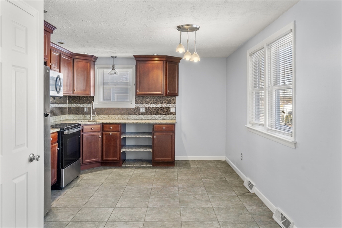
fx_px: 257
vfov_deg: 47.9
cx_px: 171
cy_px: 114
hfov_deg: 67.4
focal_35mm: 27
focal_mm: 27
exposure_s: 1/8
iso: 320
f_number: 7.1
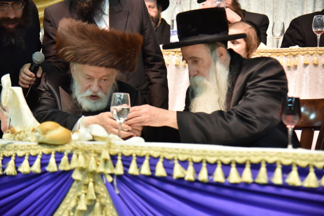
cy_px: 108
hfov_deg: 24.8
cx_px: 162
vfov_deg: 16.7
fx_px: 738
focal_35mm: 82
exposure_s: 1/200
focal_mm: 82
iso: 1600
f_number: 4
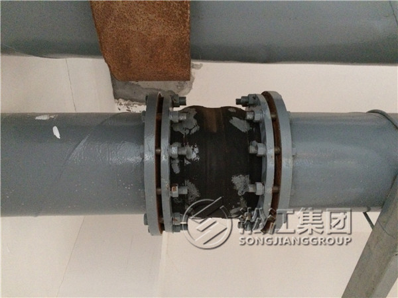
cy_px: 149
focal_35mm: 29
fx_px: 333
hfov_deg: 61.7
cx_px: 199
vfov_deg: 48.2
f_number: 2.2
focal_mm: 4.15
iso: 800
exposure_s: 1/15
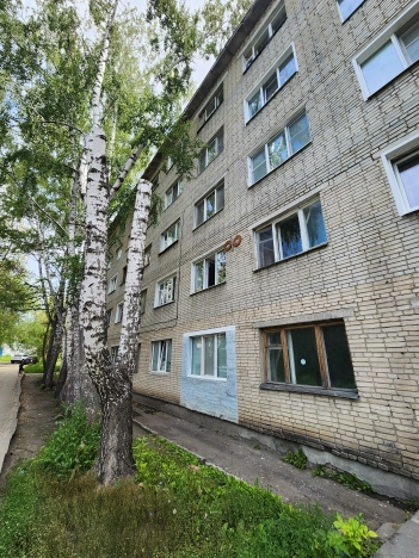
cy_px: 279
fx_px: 210
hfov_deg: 89.9
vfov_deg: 106.2
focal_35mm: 13
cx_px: 210
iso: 50
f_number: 2.2
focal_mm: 2.2
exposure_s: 1/476
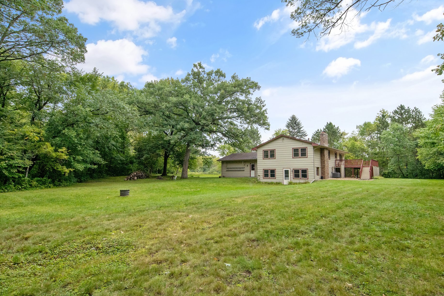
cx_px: 241
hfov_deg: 83.8
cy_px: 146
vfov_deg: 61.9
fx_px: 247
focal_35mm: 20
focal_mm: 18
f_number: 5.6
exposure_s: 1/1600
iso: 2500
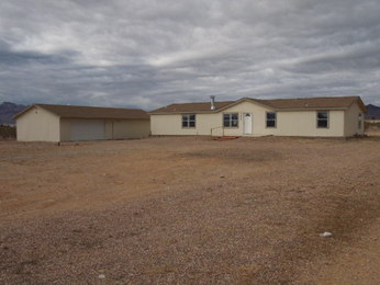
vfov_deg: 40.7
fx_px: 384
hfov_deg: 52.6
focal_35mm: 35
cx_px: 190
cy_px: 142
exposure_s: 1/1600
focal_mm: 6.3
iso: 400
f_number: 7.4
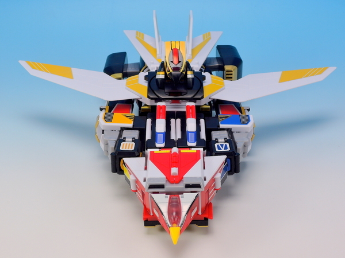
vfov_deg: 19.6
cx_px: 172
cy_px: 129
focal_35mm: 75
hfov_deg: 26.0
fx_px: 747
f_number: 5.8
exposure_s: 1/3
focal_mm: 16
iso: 80
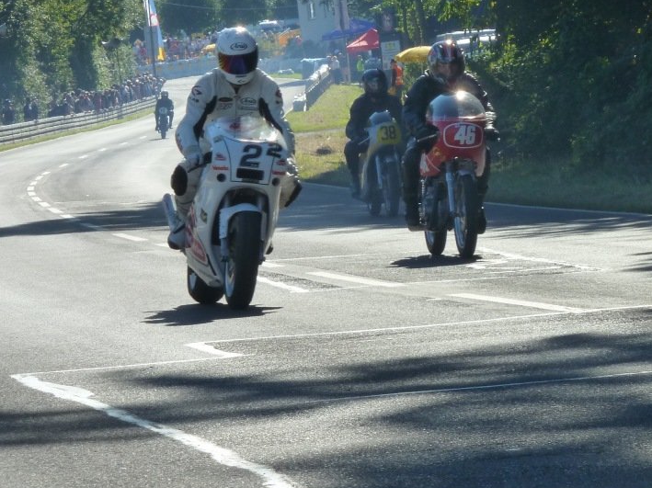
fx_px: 4951
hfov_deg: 7.5
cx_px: 309
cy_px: 217
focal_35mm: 263
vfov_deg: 5.6
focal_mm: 29.9
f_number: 4.5
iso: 160
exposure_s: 1/500
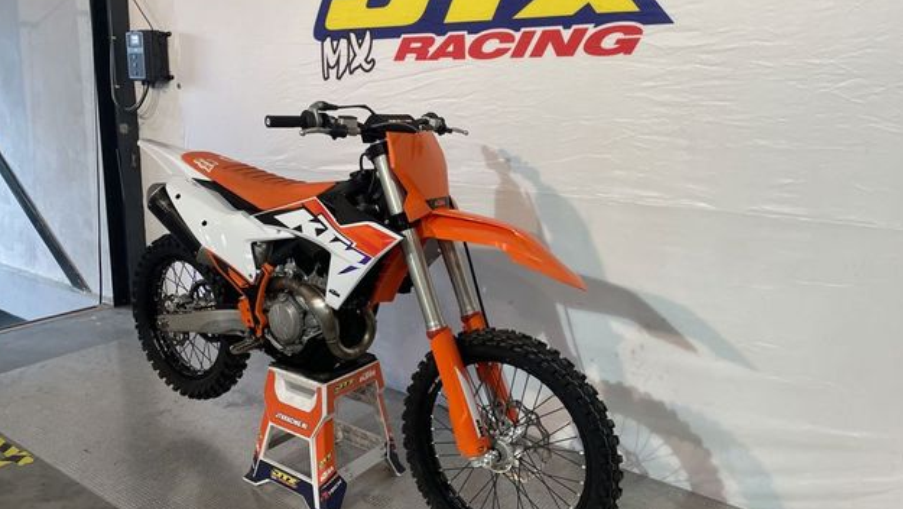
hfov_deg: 66.0
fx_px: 695
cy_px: 241
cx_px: 449
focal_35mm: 29
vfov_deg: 40.2
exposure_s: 1/100
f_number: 1.6
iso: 125
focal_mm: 4.2
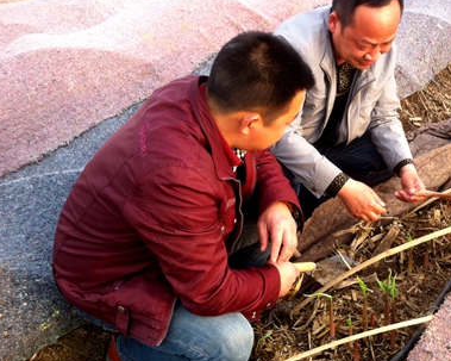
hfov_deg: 34.2
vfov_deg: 28.0
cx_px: 328
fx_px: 721
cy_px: 224
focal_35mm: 54
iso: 80
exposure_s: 1/120
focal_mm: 3.85
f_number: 2.8
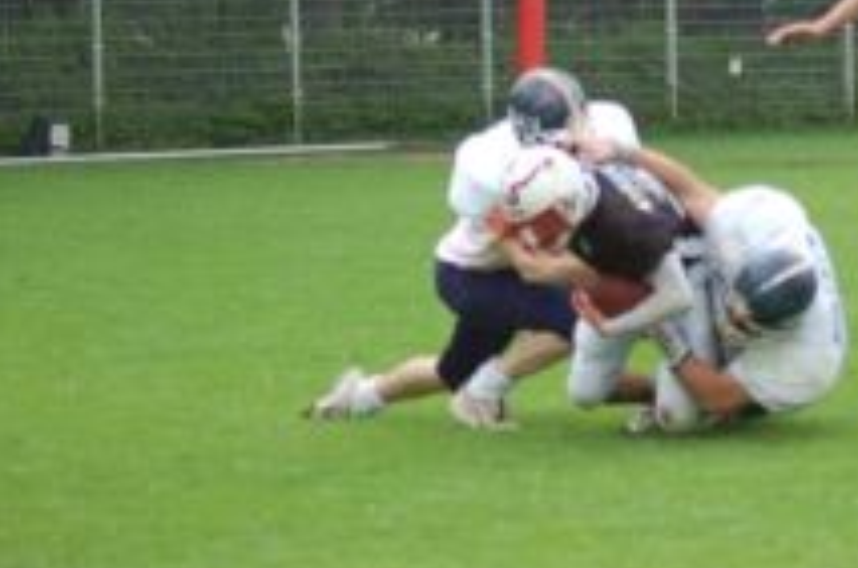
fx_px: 5303
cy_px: 141
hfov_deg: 9.2
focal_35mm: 223
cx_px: 868
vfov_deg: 6.1
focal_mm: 70
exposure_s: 1/640
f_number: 4
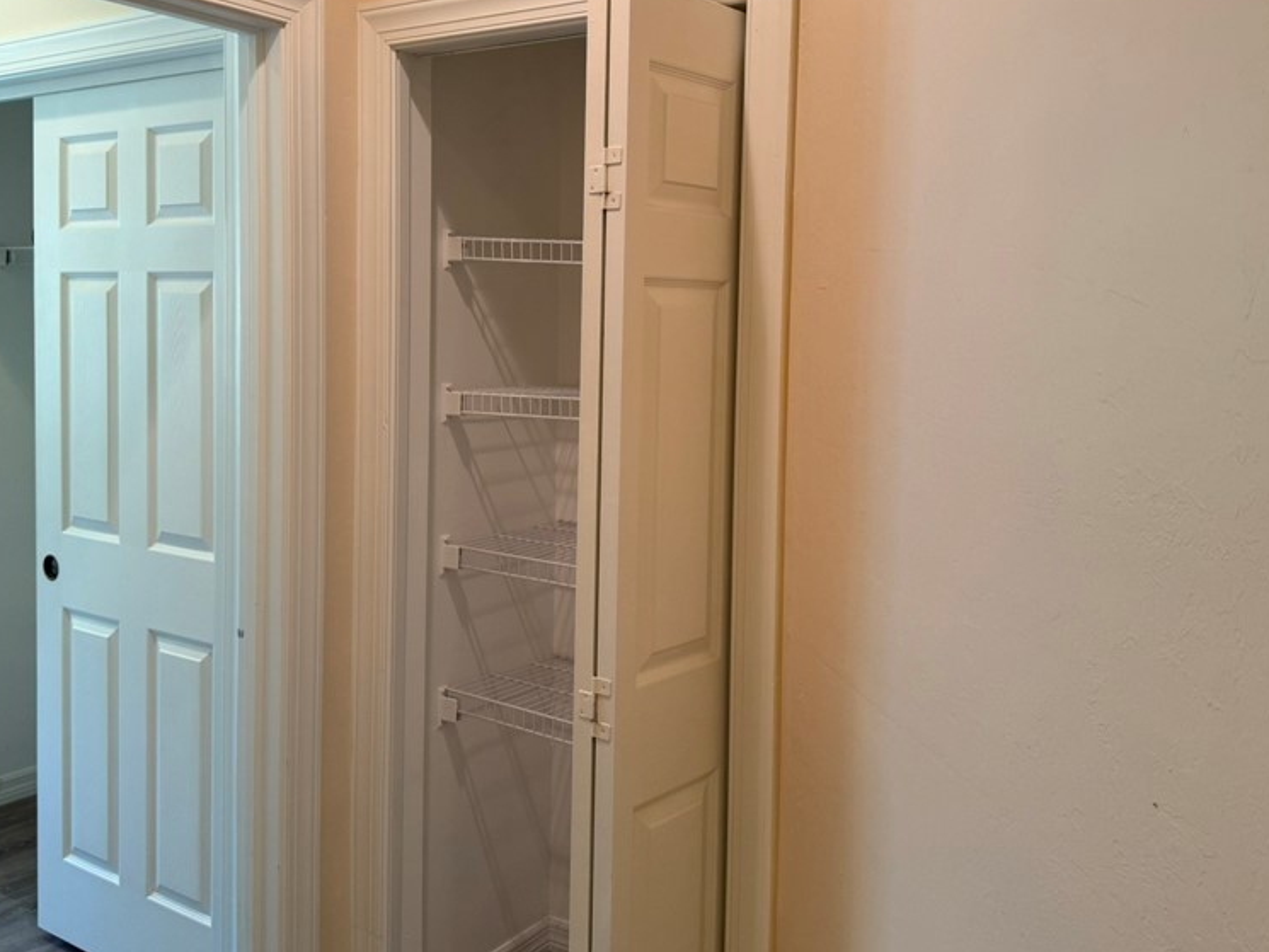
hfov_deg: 55.3
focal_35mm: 33
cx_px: 581
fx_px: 1210
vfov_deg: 42.8
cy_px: 383
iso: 125
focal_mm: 6.76
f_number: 1.78
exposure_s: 1/60
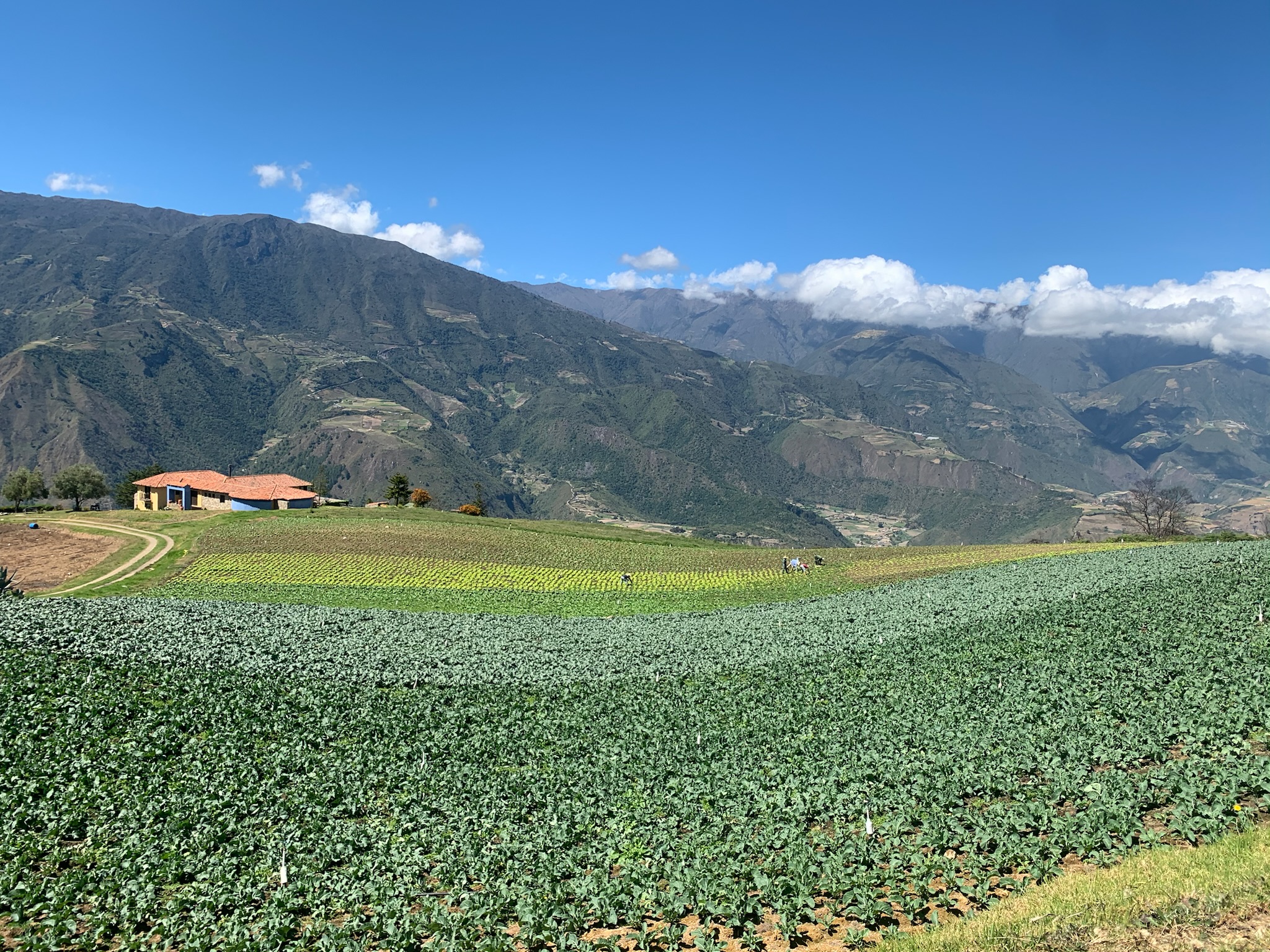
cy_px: 476
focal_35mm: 26
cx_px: 635
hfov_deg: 67.3
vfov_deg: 53.1
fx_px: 954
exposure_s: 1/1661
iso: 25
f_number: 1.8
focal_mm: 4.25
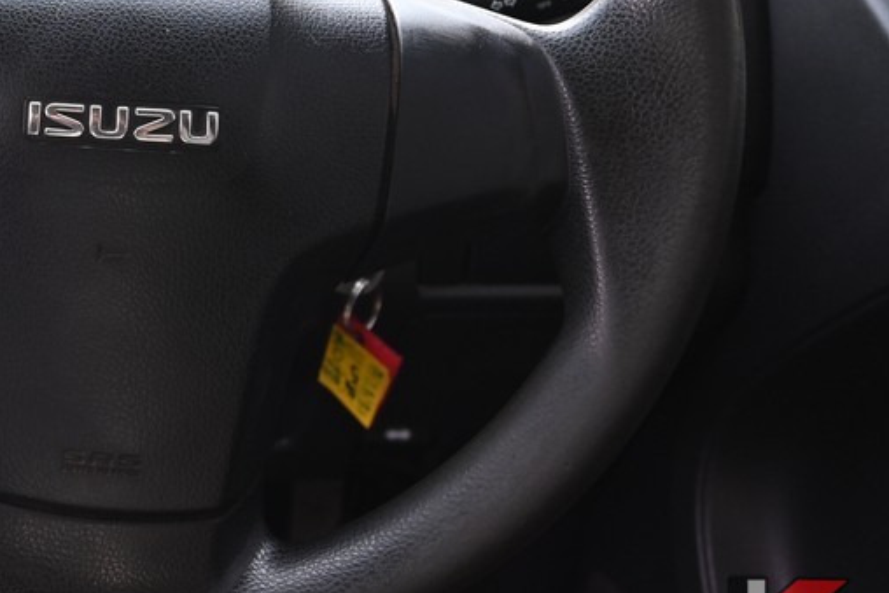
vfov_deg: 25.6
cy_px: 122
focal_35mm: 52
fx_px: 1284
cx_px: -51
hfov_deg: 33.9
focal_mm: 24
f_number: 5.6
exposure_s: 1/180
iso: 560
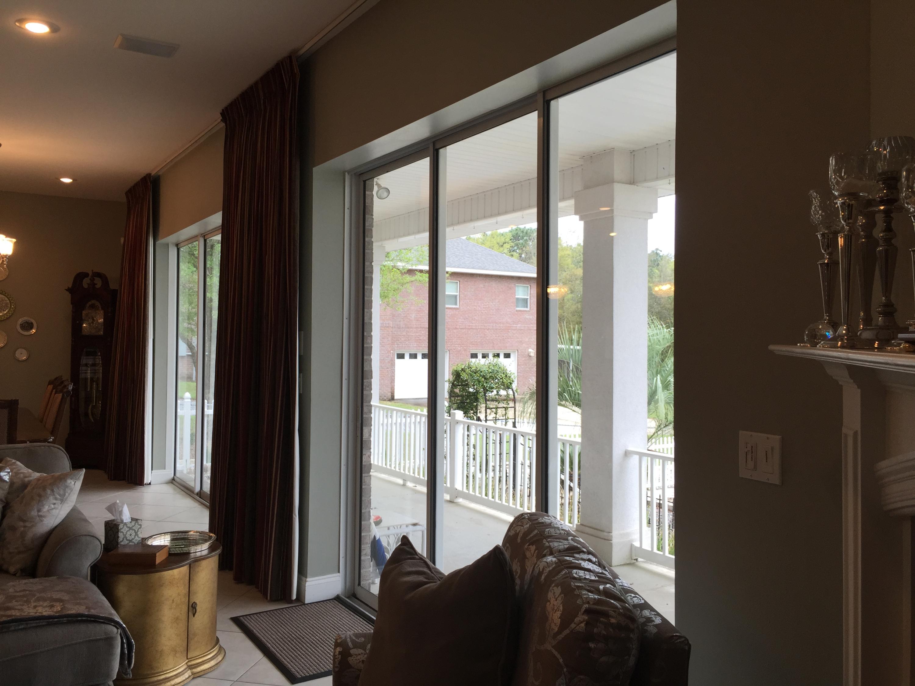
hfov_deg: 61.7
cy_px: 343
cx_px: 458
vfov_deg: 48.2
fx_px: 767
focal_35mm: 29
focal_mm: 4.15
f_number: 2.2
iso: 32
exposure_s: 1/120
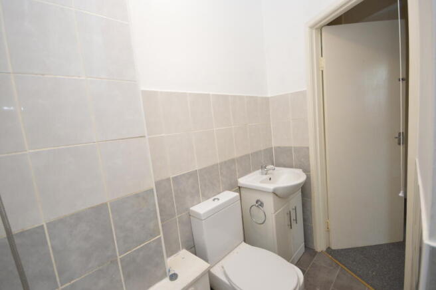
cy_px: 145
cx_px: 218
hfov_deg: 100.4
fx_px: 181
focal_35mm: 15
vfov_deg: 77.2
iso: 800
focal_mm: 10
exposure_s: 1/60
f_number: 4
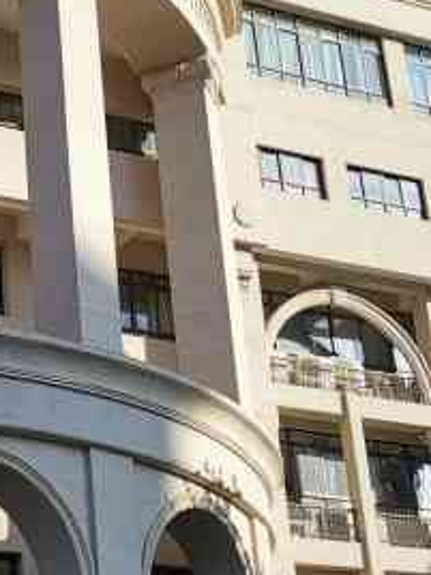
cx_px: 17
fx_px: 1561
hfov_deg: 15.5
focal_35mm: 94
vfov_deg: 20.9
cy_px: 325
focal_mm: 4.75
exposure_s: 1/2500
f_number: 1.8
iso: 50
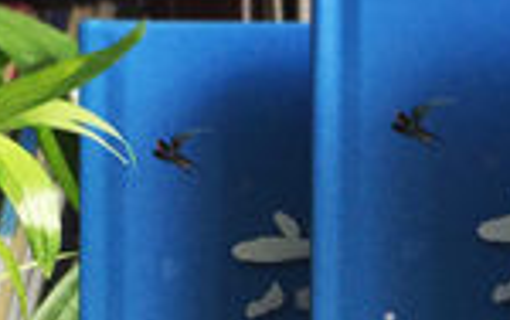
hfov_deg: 12.7
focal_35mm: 162
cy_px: 487
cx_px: 537
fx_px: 2253
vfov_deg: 7.9
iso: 50
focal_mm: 4.15
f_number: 2.2
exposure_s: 1/100
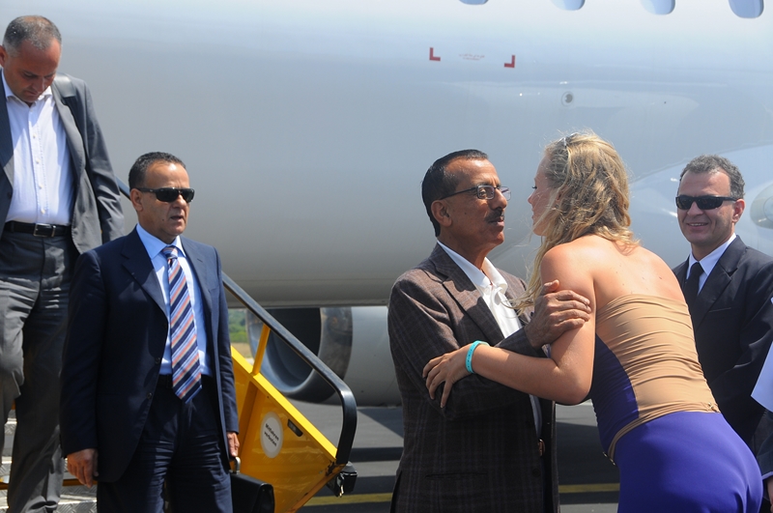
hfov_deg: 22.7
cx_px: 386
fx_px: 1930
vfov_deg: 15.1
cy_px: 256
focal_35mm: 90
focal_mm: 60
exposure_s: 1/320
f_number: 9
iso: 200
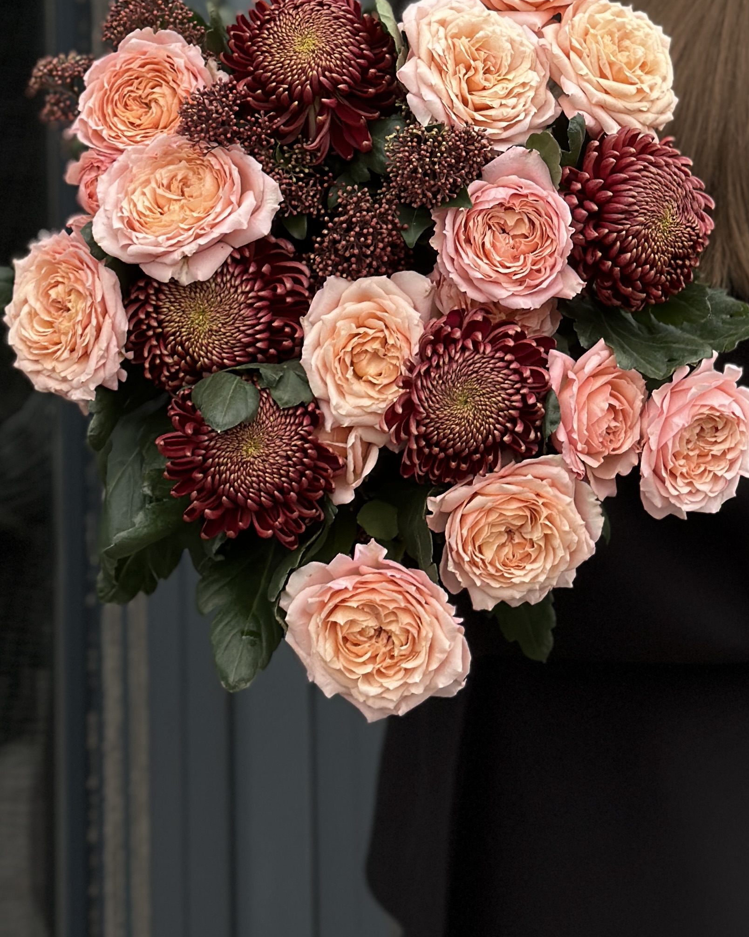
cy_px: 58
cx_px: 473
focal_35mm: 94
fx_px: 2605
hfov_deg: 16.3
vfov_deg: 19.9
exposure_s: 1/612
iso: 80
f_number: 1.78
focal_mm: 6.86
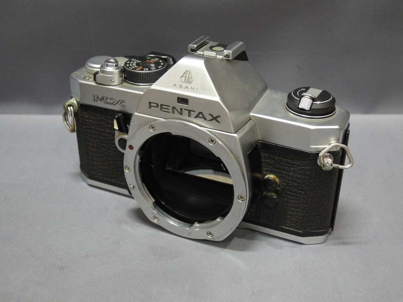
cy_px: 151
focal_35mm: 50
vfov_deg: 29.1
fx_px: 582
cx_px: 202
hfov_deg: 38.2
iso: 400
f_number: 3.3
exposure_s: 1/40
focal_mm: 9
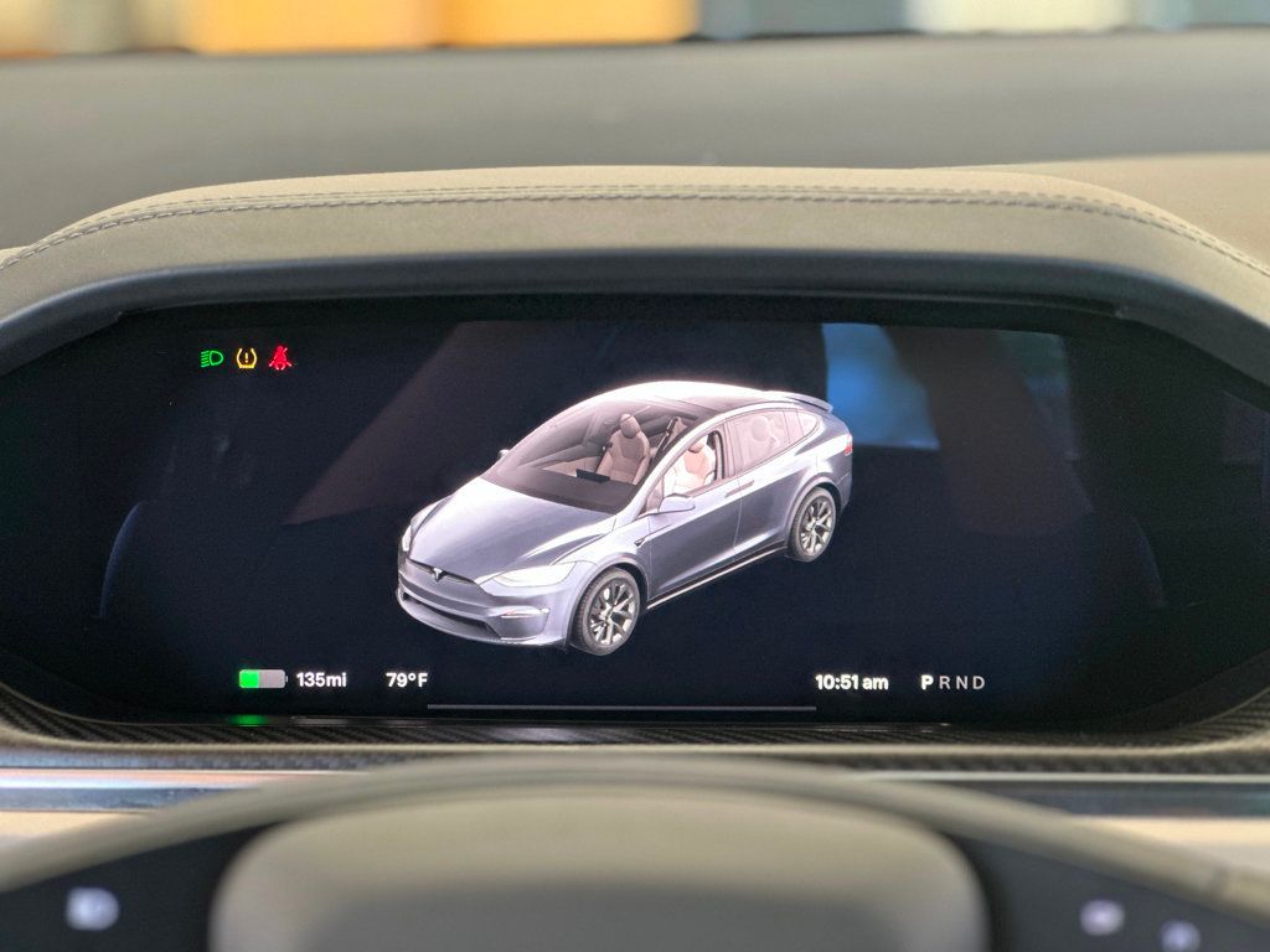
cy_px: 476
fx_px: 2825
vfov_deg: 19.1
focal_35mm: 77
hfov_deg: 25.3
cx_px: 635
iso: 400
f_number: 2.8
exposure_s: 1/30
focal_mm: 9
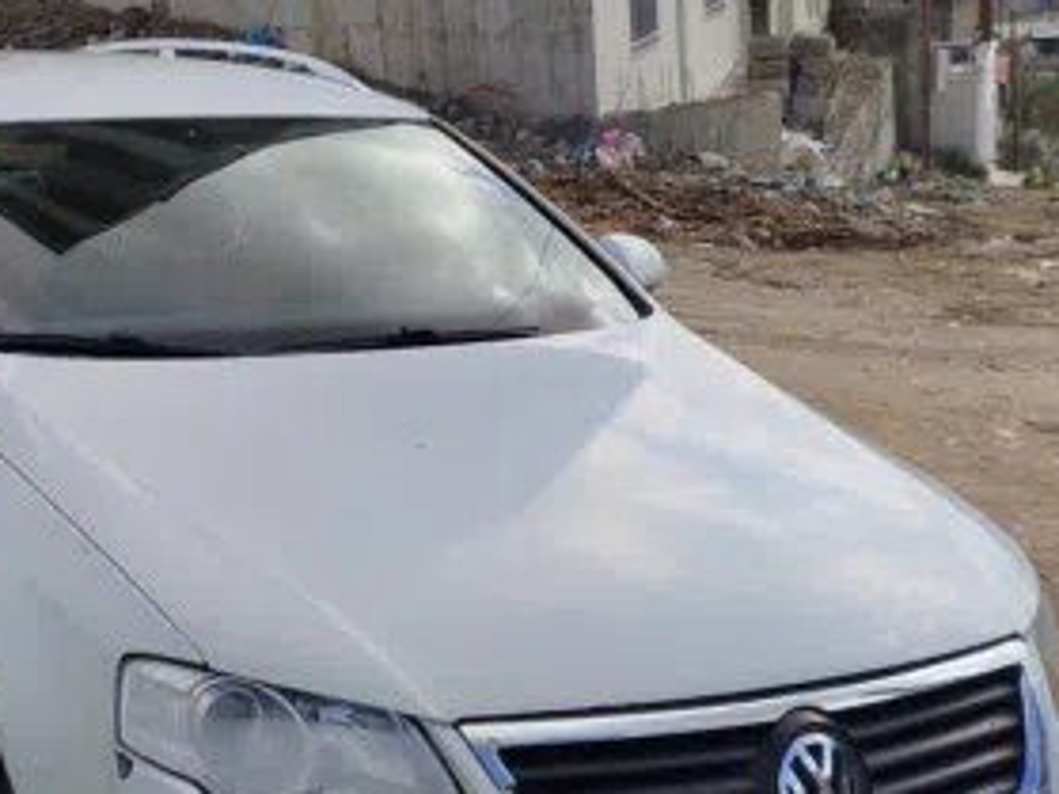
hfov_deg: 33.3
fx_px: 1682
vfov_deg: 26.5
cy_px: 327
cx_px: 129
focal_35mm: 55
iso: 50
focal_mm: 5.31
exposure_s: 1/1197
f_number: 1.7
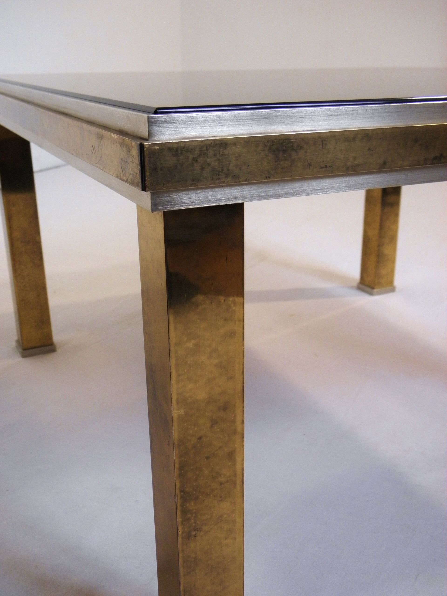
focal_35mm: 38
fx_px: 654
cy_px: 298
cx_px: 224
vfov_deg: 49.0
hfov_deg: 37.7
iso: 200
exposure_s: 1/25
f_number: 3.7
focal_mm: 6.8
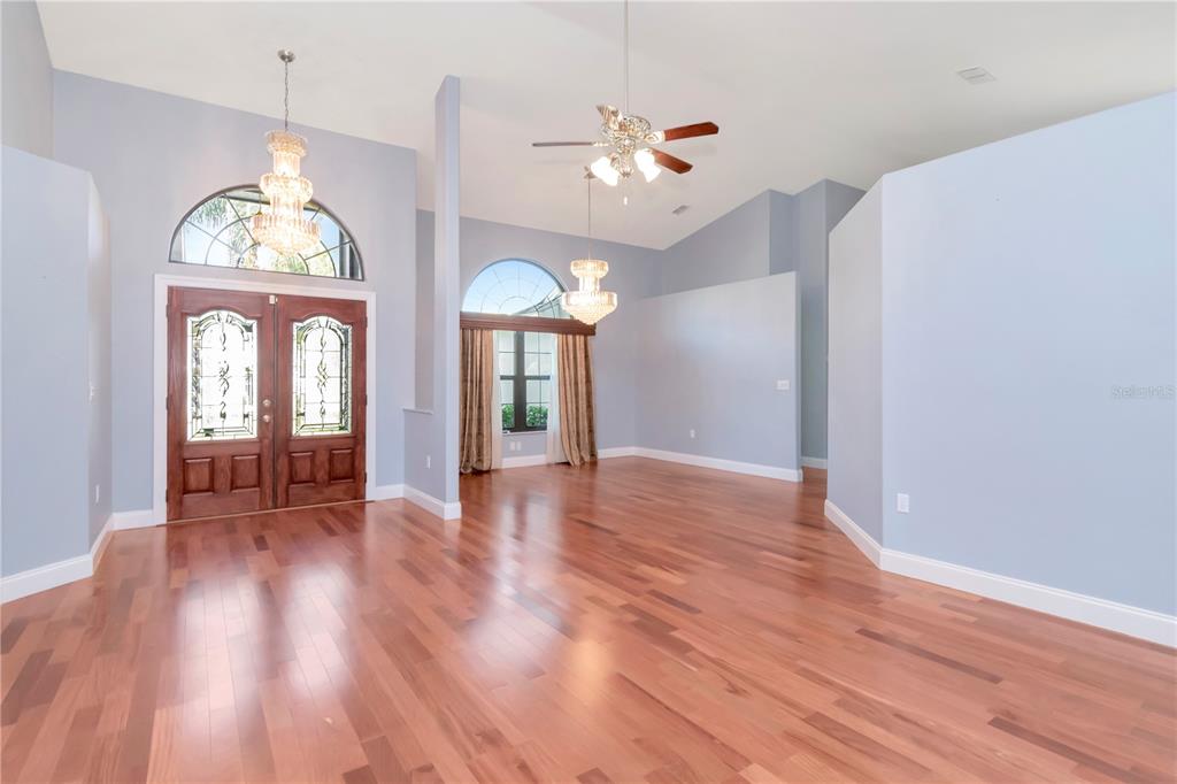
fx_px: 539
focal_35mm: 16
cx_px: 588
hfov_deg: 95.0
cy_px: 392
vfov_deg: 72.0
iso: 1000
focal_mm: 11
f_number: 9
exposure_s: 1/50
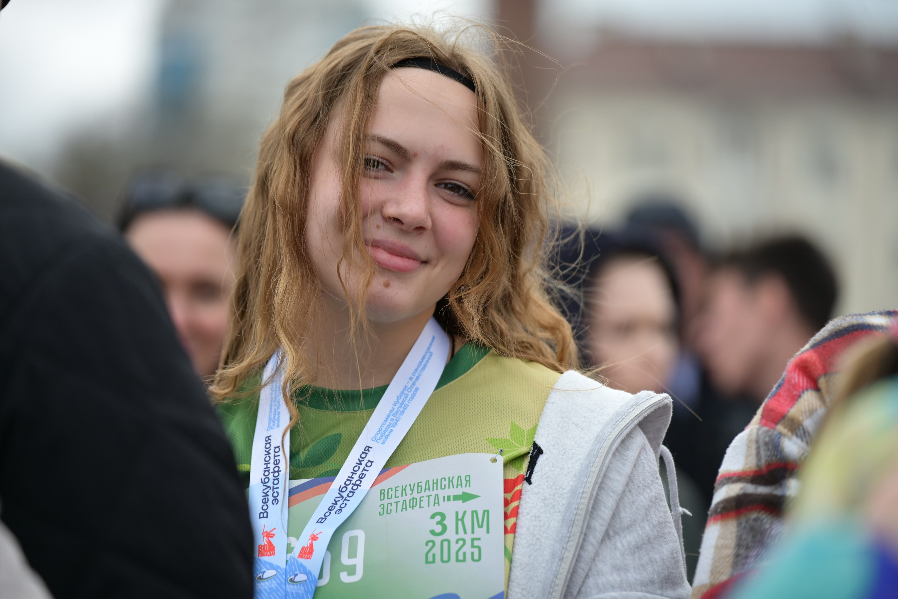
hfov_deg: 13.7
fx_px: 3742
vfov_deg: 9.1
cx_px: 449
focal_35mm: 150
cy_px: 300
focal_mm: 150
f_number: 2.8
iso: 320
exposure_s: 1/2500
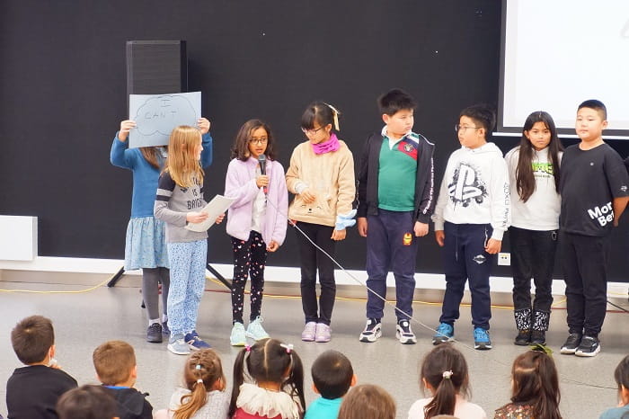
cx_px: 314
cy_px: 210
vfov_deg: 20.0
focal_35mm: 68
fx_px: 1187
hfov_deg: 29.7
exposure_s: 1/20
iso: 3200
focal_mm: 45
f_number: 5.6
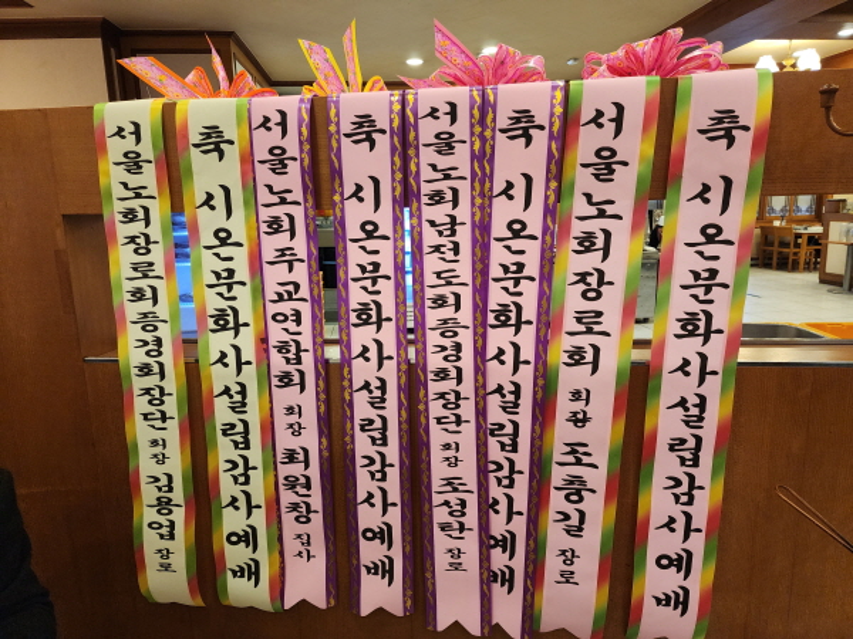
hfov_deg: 73.9
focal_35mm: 23
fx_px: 567
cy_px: 320
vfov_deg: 58.9
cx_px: 426
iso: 250
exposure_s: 1/120
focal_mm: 6.4
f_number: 1.8
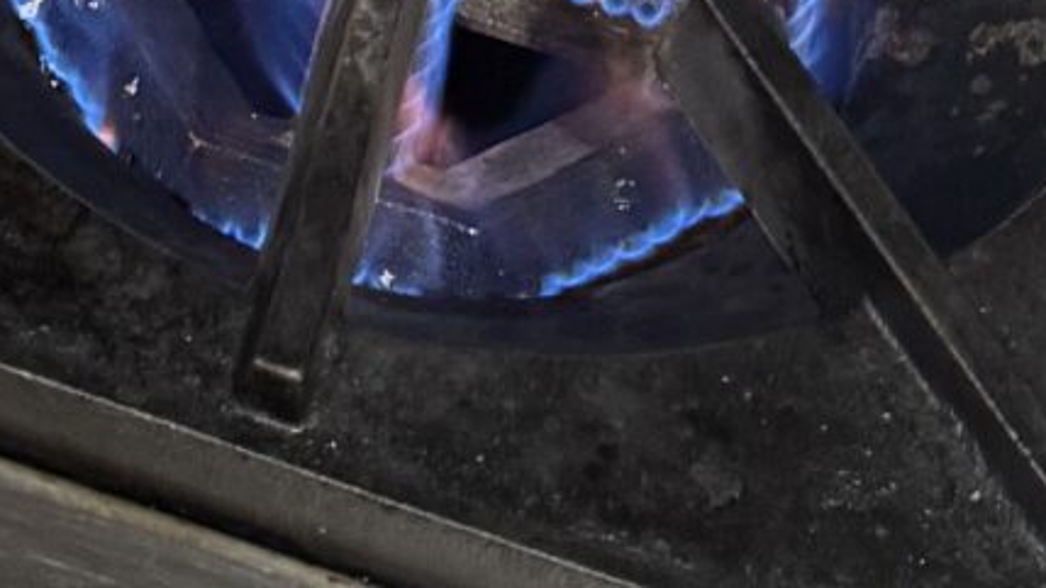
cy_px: -1208
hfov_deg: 13.6
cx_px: -22
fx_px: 4325
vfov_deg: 6.9
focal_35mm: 156
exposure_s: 1/50
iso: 400
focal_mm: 6.76
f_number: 1.78
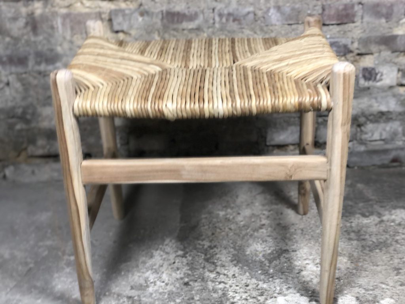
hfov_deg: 36.8
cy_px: 152
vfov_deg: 28.0
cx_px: 202
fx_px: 608
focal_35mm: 52
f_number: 2.4
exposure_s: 1/33
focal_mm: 6
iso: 100
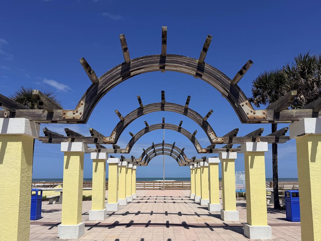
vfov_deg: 46.5
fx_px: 278
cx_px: 161
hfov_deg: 60.0
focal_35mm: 30
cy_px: 147
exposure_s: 1/14286
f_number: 1.78
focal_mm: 6.76
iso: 80
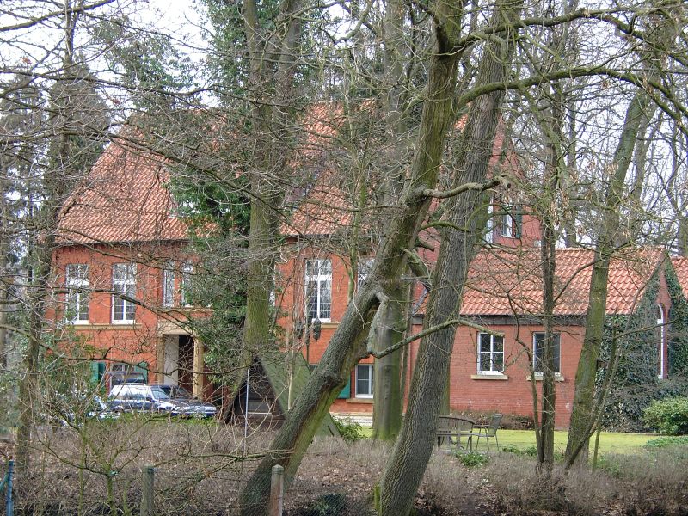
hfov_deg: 19.6
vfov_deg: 14.8
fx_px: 1988
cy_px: 258
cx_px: 344
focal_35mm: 100
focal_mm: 20.74
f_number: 2.8
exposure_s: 1/114
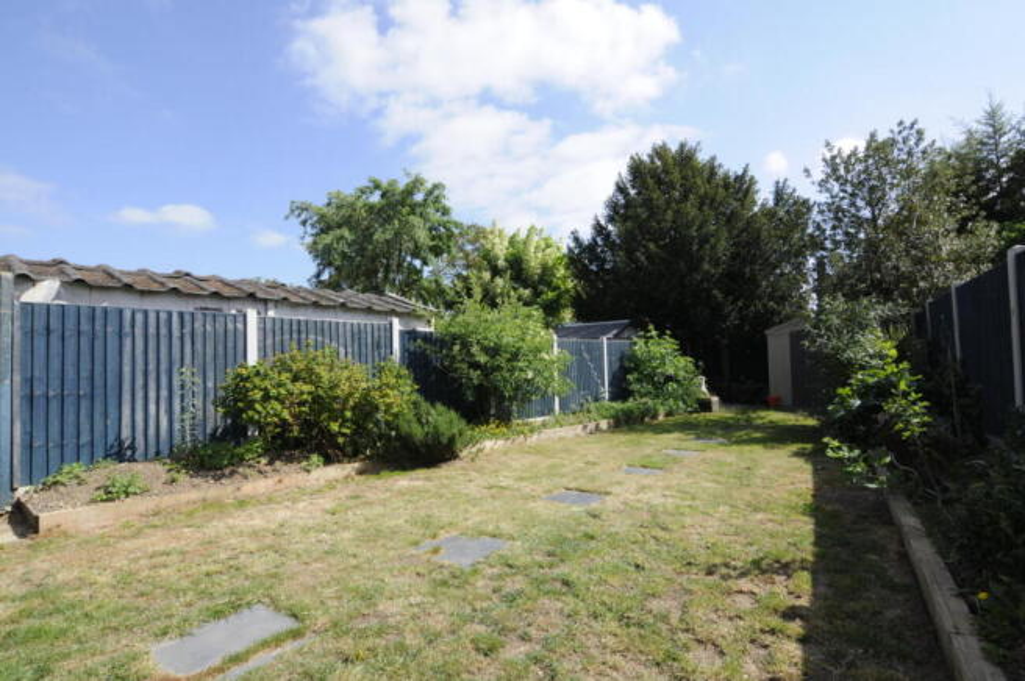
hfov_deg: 95.0
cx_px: 512
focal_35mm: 16
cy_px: 340
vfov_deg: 71.9
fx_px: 469
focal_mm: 11
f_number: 9
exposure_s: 1/320
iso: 320
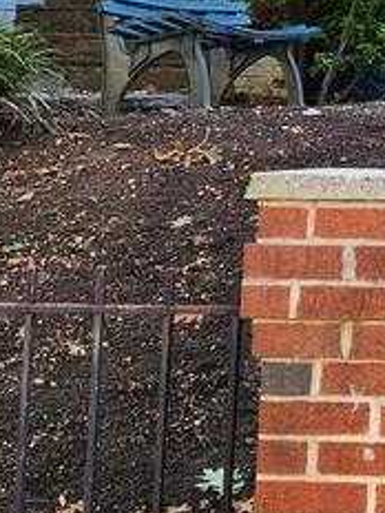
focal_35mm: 107
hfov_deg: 11.9
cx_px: 845
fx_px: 1587
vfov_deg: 17.9
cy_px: -11
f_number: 1.8
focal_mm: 5.4
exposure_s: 1/180
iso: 80
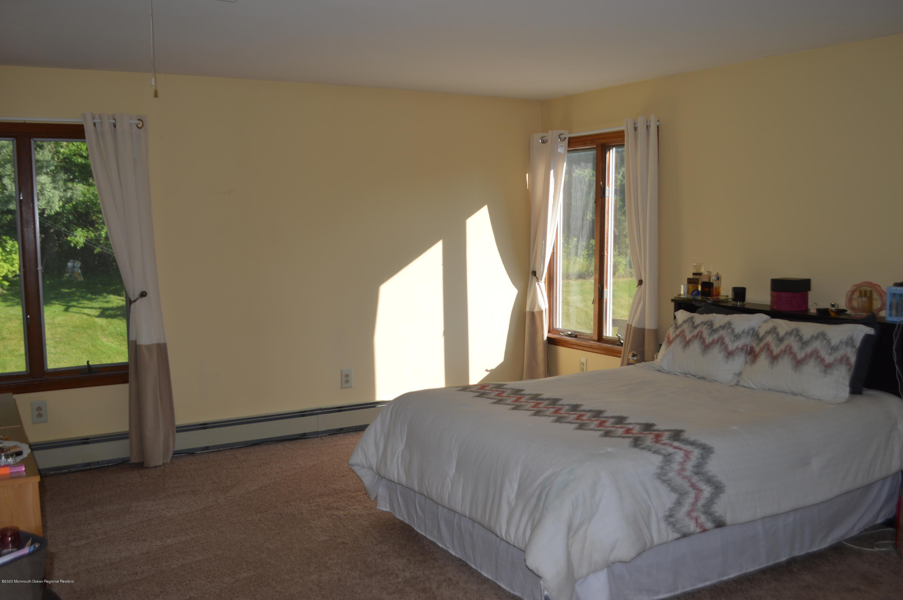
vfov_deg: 39.9
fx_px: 827
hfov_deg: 57.3
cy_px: 300
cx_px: 452
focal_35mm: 33
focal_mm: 22
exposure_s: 1/125
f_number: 4
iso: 100
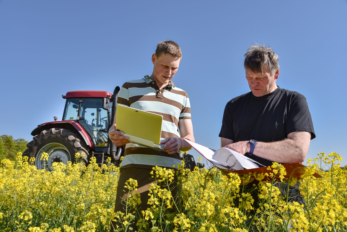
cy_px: 116
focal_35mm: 30
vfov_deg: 43.6
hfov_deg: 61.9
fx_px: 289
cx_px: 174
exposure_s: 1/400
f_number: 10
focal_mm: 30
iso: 200
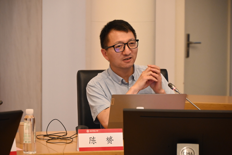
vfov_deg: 8.6
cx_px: 116
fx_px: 1032
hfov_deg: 12.8
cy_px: 78
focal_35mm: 160
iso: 4000
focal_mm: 160
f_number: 6.3
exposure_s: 1/50
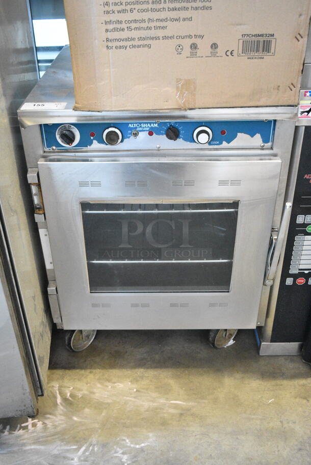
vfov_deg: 53.1
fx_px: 466
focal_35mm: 36
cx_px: 156
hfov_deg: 36.9
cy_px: 232
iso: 6400
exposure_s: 1/100
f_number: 5
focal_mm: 24
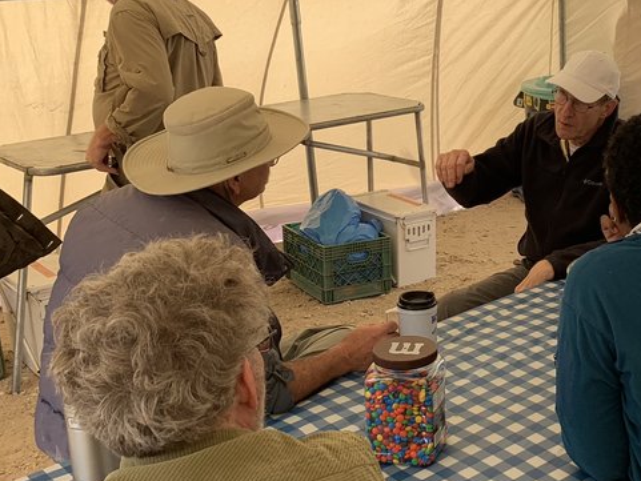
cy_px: 220
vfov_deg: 27.0
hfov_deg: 33.9
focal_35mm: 54
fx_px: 1000
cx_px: 560
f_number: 1.8
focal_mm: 4.25
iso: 25
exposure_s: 1/1136
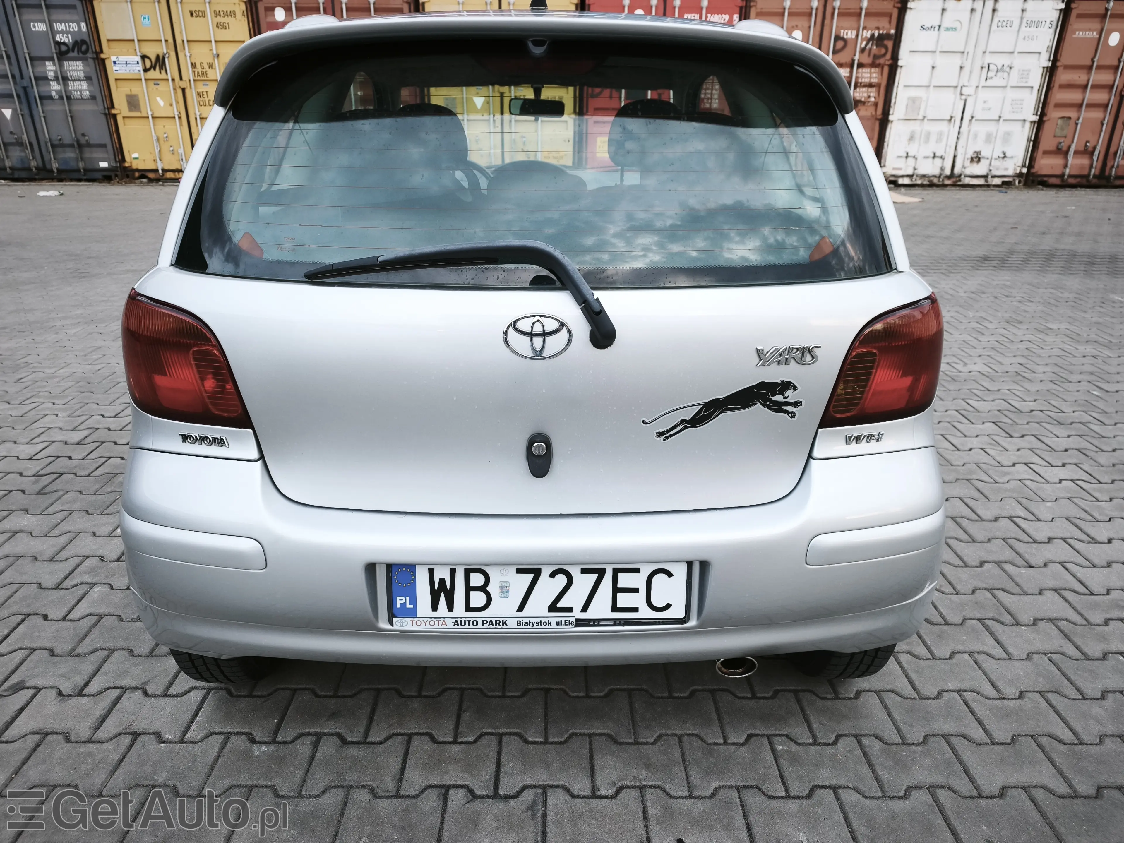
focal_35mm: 23
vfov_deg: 58.9
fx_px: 747
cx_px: 562
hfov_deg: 73.9
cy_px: 422
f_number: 1.62
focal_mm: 6.45
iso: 250
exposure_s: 1/99.9
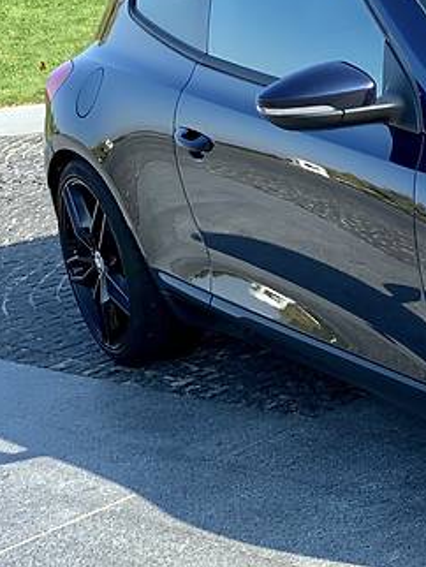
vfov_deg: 15.2
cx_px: 694
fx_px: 2114
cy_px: 139
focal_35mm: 129
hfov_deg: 11.0
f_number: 2.4
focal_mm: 6
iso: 16
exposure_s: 1/217
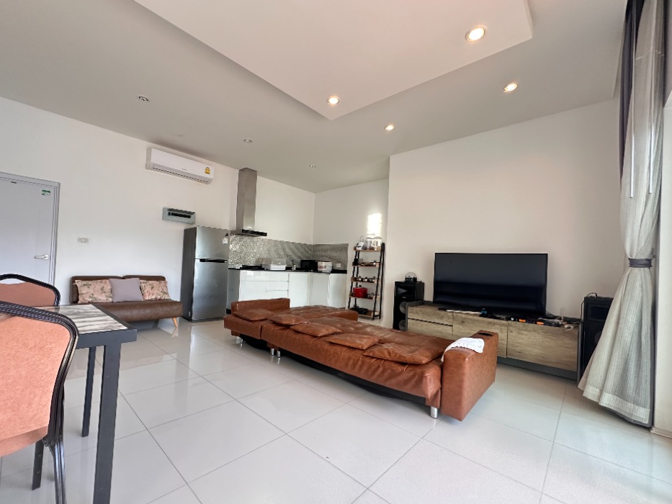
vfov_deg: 81.7
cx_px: 321
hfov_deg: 98.1
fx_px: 291
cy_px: 261
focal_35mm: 15
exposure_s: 1/99
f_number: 2.2
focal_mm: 2.22
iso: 250
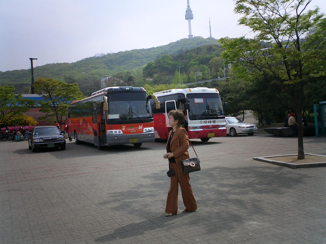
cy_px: 122
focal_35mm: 37
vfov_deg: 38.7
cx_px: 163
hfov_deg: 50.1
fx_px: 348
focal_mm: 5.6
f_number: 3.5
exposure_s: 1/1250
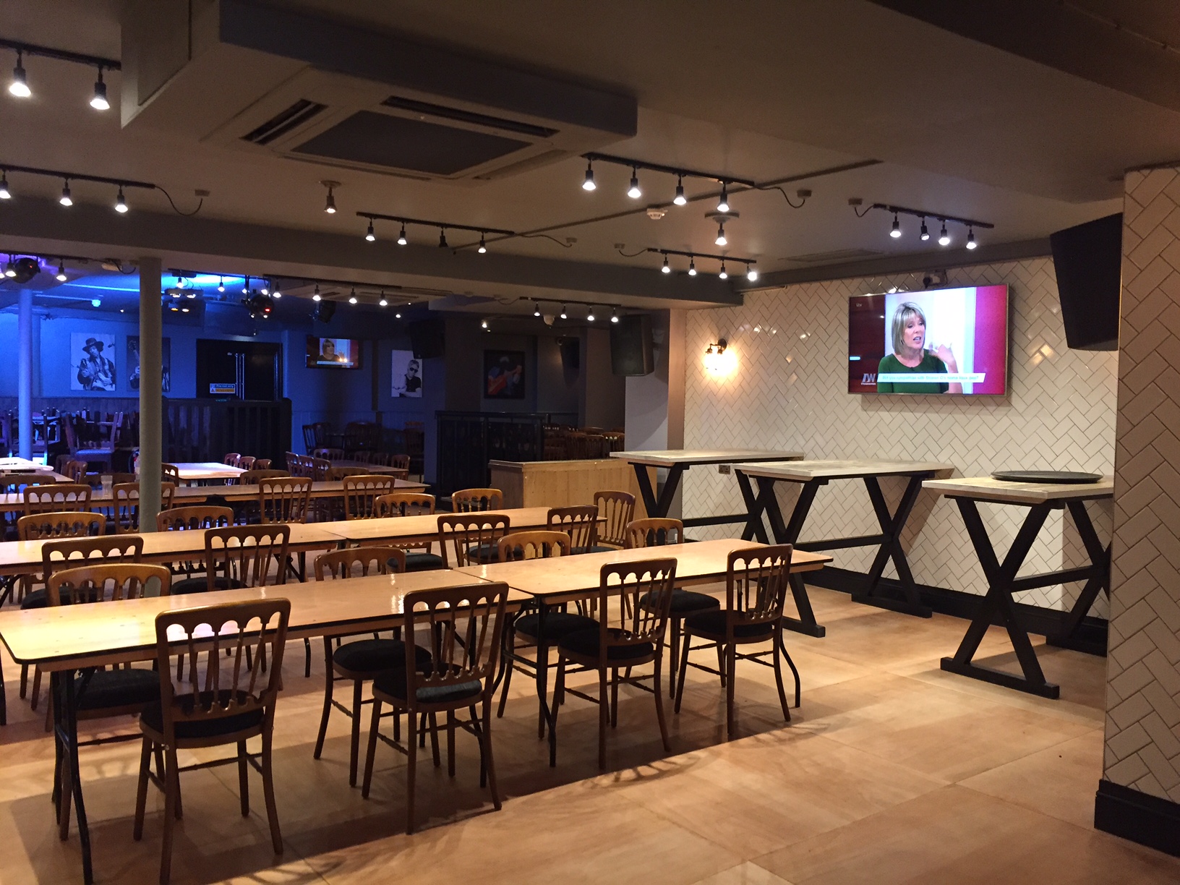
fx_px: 989
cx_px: 590
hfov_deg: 61.7
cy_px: 442
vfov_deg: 48.2
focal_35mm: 29
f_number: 2.2
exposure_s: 1/33
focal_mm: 4.15
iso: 250
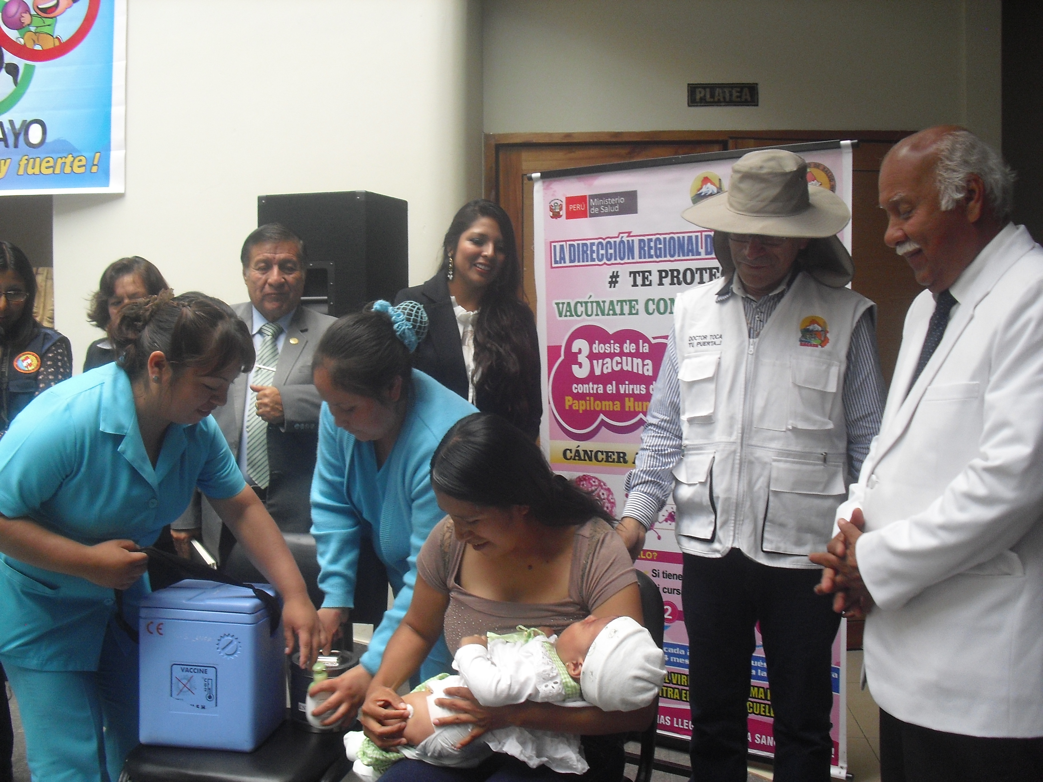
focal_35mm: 36
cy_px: 391
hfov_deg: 51.4
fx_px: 1085
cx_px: 522
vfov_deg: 39.7
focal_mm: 6.3
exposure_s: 1/100
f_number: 3.1
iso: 200
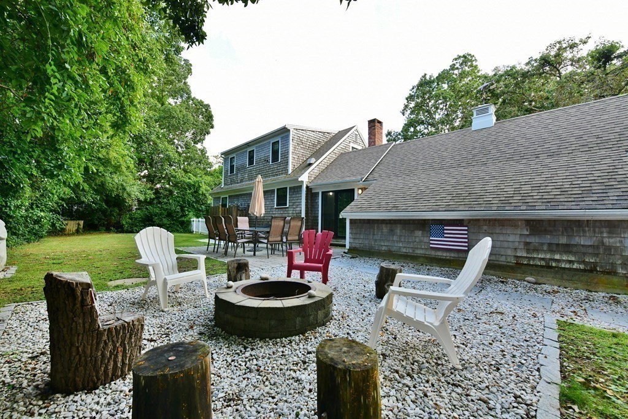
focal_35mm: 14
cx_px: 314
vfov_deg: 81.2
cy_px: 210
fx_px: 244
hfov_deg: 104.2
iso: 1800
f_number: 8
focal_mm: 14
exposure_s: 1/320
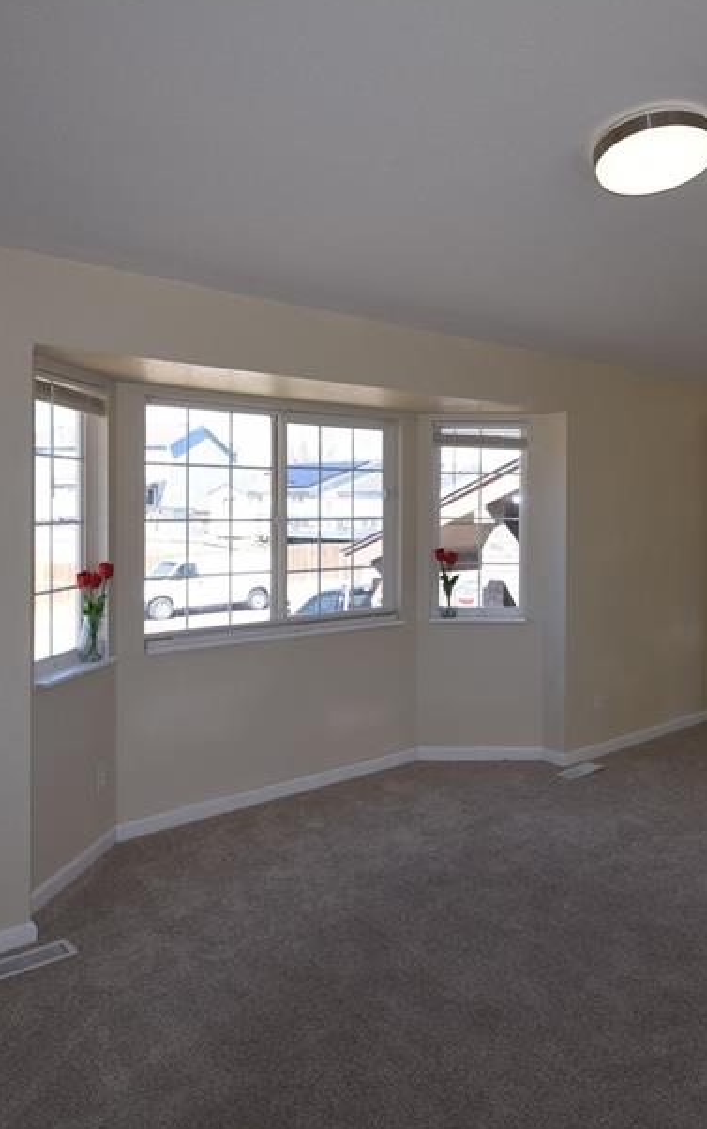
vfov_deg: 70.1
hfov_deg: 45.9
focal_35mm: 26
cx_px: 534
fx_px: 800
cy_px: 497
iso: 200
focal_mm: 10
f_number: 5.6
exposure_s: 1/125
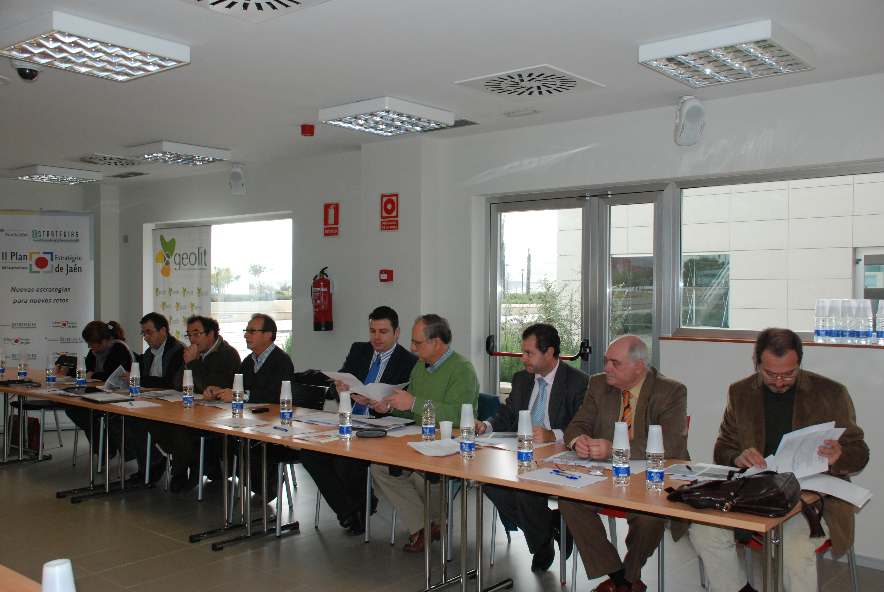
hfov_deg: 57.2
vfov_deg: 40.1
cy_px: 296
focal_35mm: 33
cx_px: 442
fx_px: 811
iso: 800
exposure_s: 1/200
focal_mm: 22
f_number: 5.6
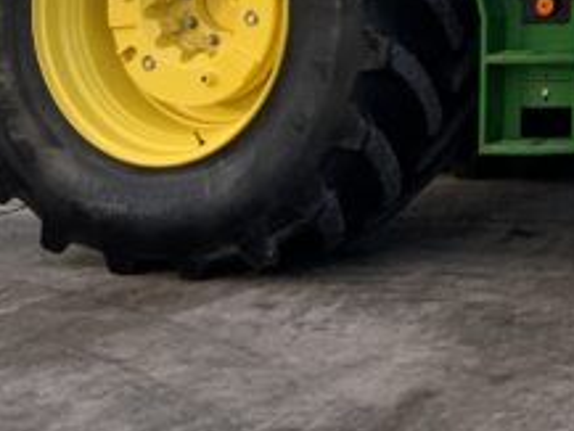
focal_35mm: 137
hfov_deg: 12.9
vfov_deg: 10.0
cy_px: -436
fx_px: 2273
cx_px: 1055
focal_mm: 3
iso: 16
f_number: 1.8
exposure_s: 1/400
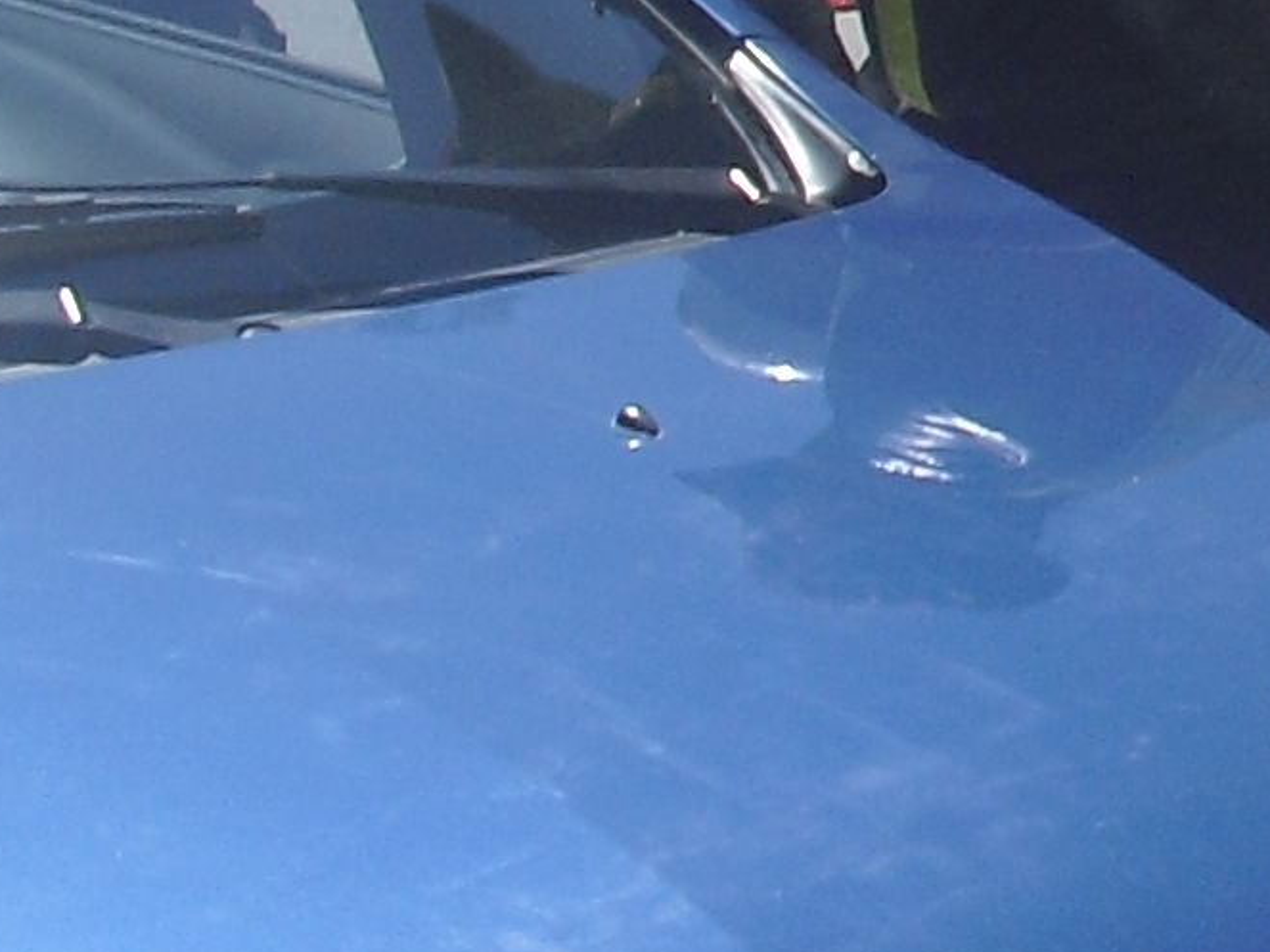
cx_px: 2607
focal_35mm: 198
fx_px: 7263
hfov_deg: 9.3
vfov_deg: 7.3
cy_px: -783
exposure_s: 1/160
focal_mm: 6.3
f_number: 7.8
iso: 64
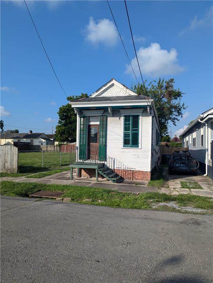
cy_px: 142
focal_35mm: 24
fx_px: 196
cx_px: 106
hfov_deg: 56.9
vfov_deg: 71.5
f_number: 1.85
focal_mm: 6.81
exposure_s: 1/2762
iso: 50
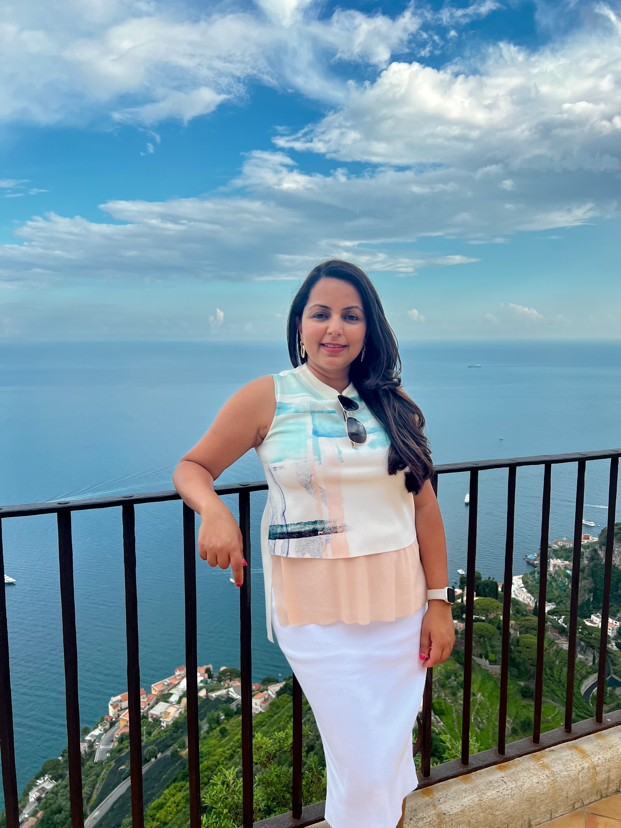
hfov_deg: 53.1
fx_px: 622
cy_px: 414
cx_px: 310
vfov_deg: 67.3
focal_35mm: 26
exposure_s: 1/2299
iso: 50
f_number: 1.5
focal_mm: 5.7
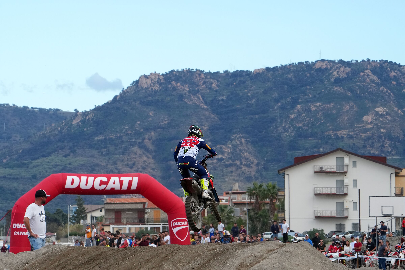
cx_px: 202
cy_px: 135
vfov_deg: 6.8
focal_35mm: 202
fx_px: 2272
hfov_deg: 10.2
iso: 1000
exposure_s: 1/1000
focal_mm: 135
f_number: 8
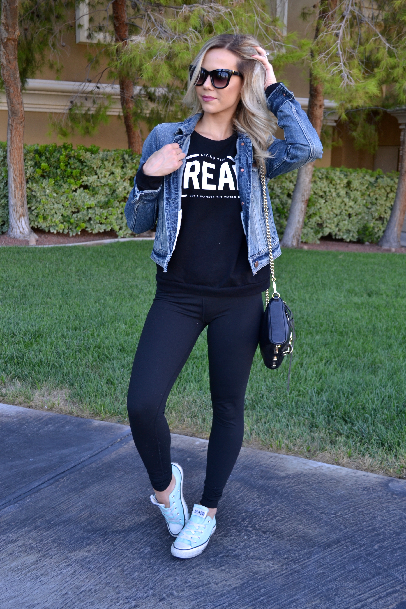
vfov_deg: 49.6
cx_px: 203
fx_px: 660
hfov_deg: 34.2
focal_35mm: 39
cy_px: 304
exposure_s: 1/100
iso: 200
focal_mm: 26
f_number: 5.6
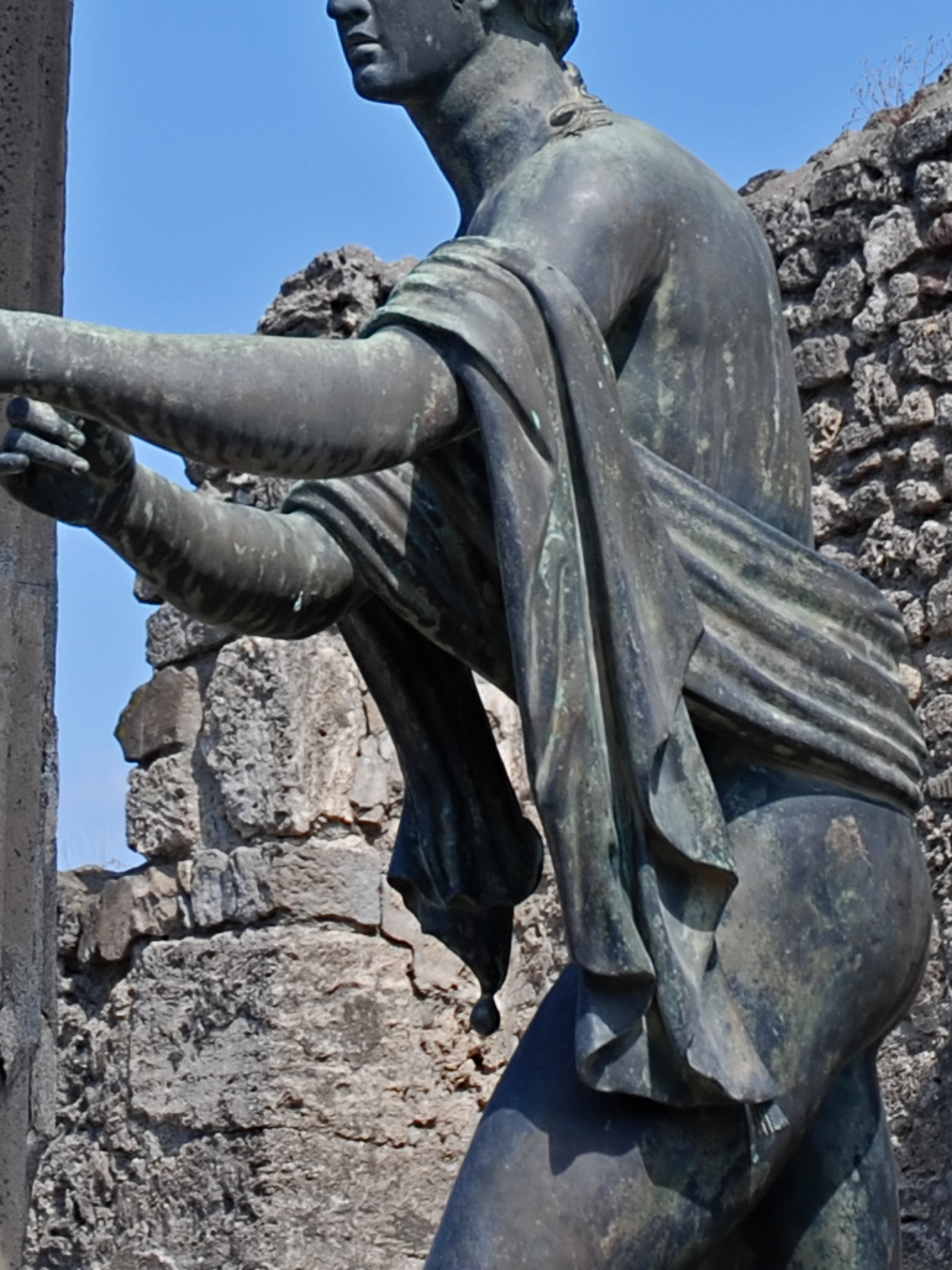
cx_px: 458
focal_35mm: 185
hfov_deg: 8.0
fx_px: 6784
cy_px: 177
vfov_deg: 10.6
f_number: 7.1
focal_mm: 34
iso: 100
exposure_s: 1/200
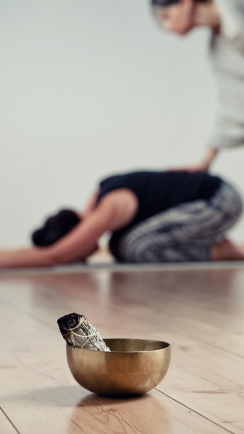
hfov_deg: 16.3
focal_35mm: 74
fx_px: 851
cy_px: 216
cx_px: 127
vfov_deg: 28.6
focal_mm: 70
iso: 400
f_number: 5.6
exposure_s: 1/25
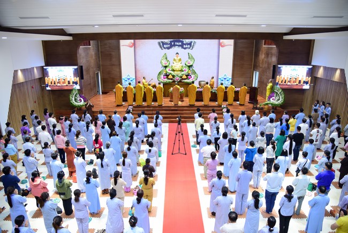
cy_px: 116
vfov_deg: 53.2
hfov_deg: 73.7
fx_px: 232
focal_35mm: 24
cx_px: 174
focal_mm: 24
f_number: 4
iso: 1250
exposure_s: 1/40
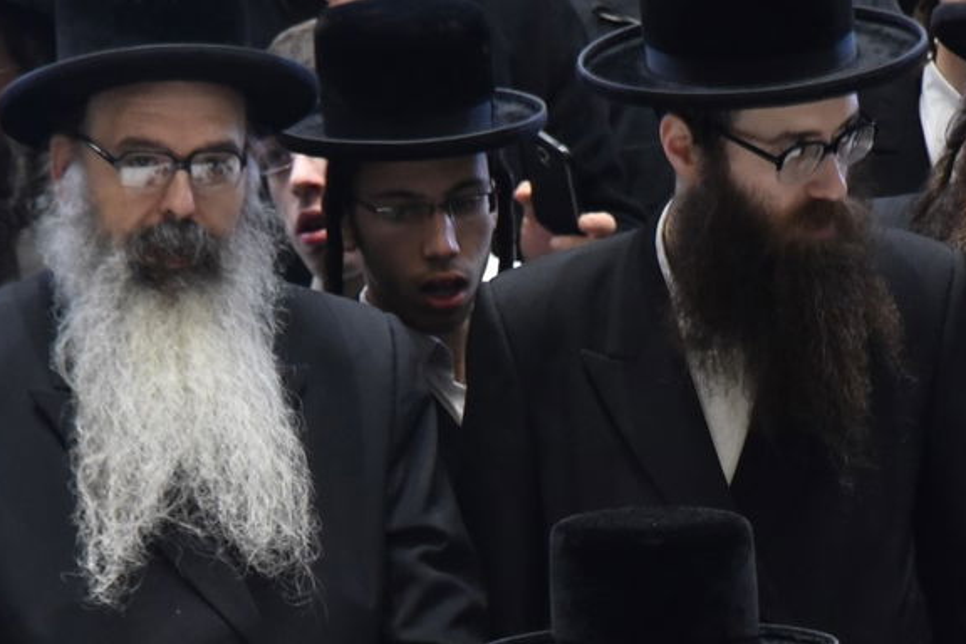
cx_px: 537
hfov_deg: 2.8
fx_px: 19560
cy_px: 715
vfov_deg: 1.9
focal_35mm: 729
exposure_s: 1/80
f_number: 5.6
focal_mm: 300
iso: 4000
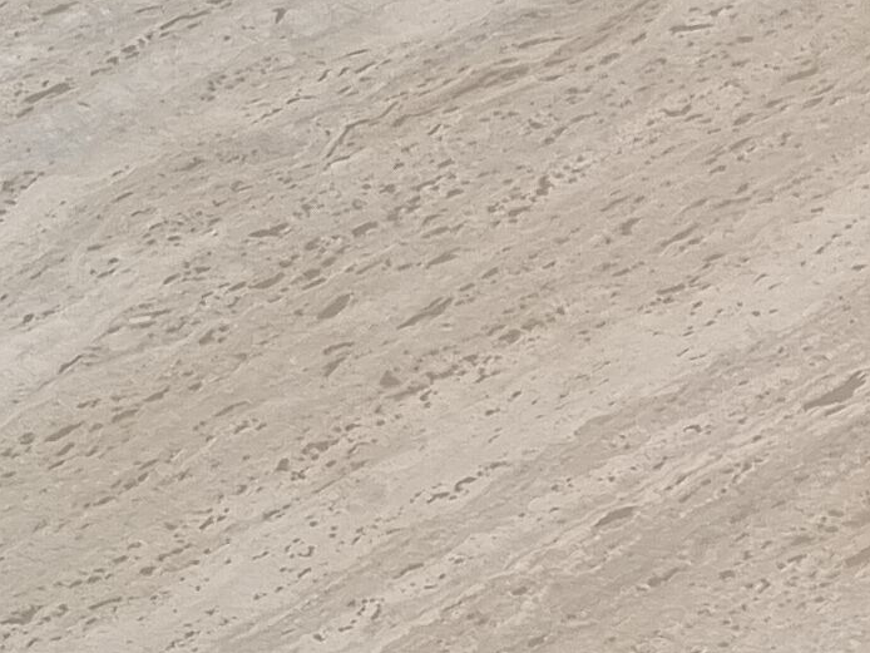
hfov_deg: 11.8
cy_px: 686
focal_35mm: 151
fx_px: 3796
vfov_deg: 9.7
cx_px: 1684
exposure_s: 1/126
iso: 50
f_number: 1.8
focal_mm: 5.4
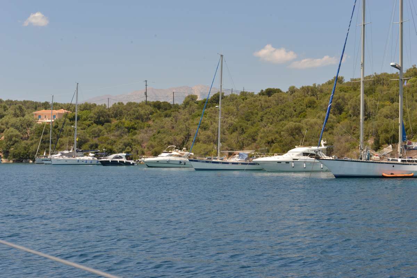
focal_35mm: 70
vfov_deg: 19.5
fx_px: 811
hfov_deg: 28.8
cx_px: 208
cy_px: 139
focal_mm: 70
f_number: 13
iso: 900
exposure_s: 1/320
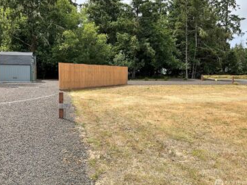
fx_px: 228
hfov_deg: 56.8
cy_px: 88
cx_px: 122
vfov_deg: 44.1
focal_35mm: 32
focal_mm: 3
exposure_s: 1/1098
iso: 25
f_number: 1.8
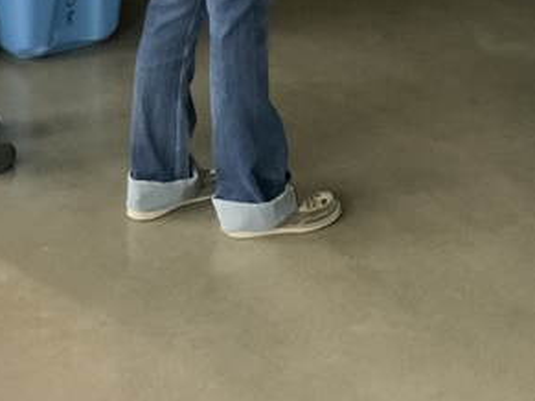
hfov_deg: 19.2
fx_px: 1576
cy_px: -259
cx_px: 342
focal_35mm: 102
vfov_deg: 13.4
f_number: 1.8
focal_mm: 3
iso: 500
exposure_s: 1/24
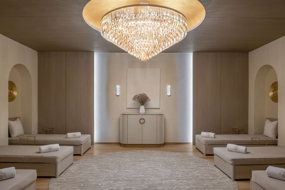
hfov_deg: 73.7
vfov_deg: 53.1
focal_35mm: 24
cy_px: 95
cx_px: 142
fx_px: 190
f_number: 11
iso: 31
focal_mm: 24
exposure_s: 1/2
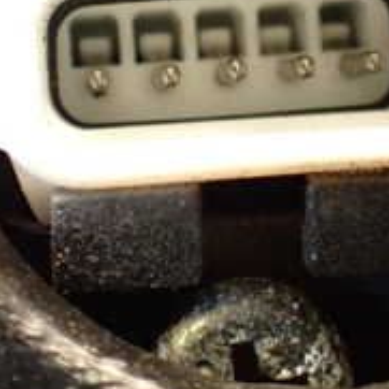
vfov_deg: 19.4
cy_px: 39
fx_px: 1119
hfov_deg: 19.7
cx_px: 228
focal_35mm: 88
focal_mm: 5.4
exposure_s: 1/30
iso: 800
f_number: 2.3
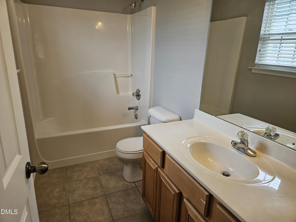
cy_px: 111
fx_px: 197
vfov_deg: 58.9
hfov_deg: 73.9
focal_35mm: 23
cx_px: 148
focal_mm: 5.4
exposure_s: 1/120
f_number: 1.8
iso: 64
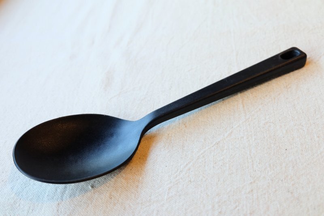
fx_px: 324
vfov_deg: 36.9
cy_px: 108
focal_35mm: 36
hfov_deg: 53.1
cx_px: 162
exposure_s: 1/60
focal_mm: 24.3
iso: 640
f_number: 4.2
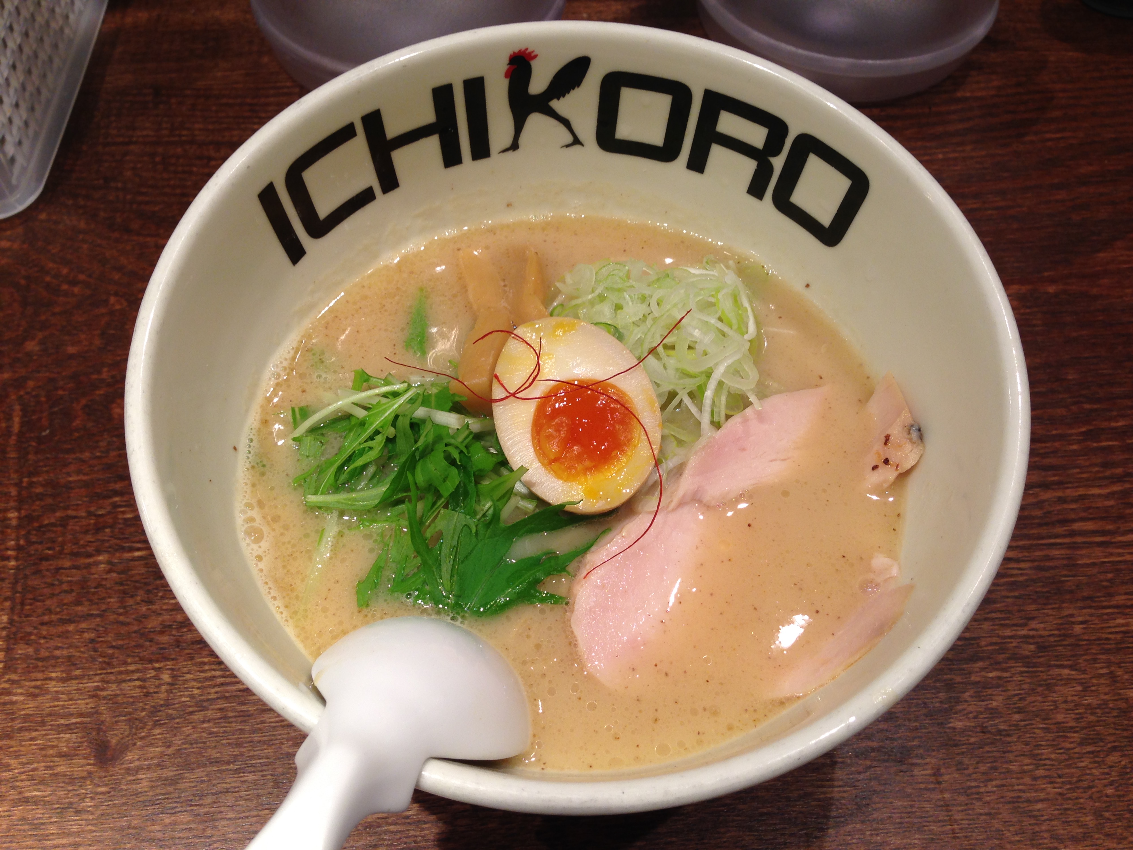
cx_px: 566
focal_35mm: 33
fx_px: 1080
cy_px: 425
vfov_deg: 42.9
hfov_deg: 55.4
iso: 50
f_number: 2.4
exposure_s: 1/20
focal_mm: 4.12
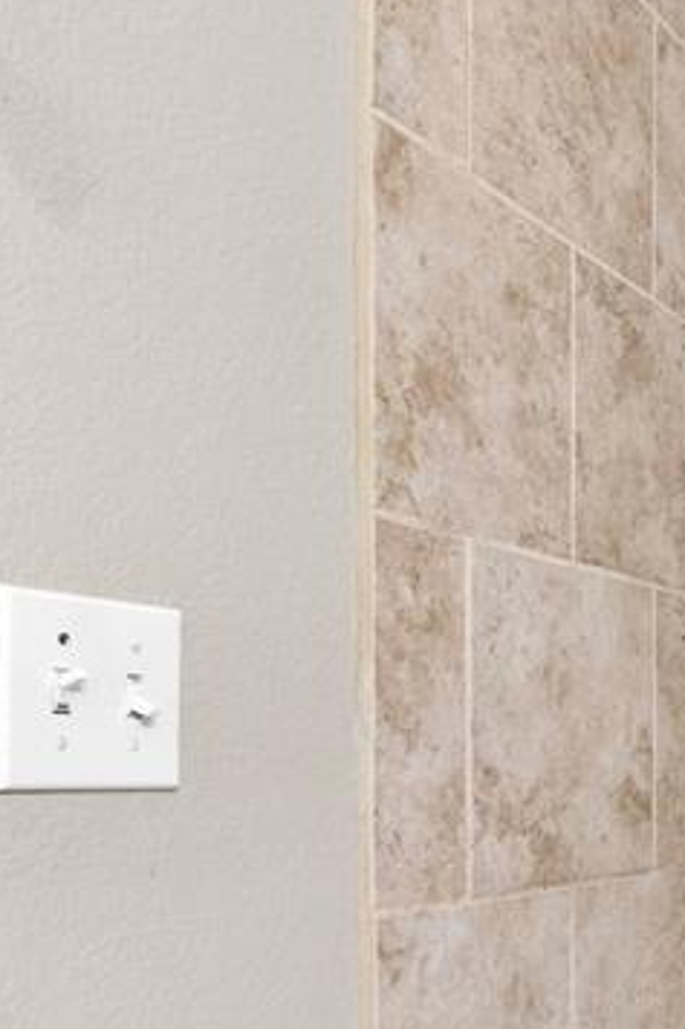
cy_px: 766
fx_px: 1314
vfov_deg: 41.6
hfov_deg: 19.2
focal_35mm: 46
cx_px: 1330
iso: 1000
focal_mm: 16
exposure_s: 1/10
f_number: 8
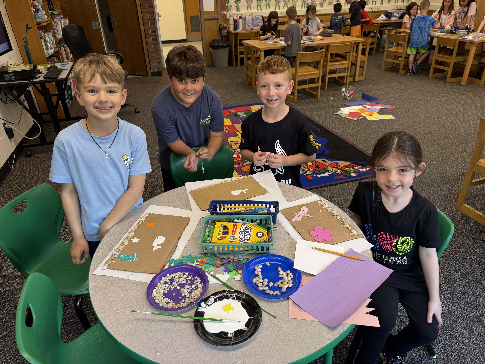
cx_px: 242
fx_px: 336
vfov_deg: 56.8
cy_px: 182
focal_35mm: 24
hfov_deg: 71.6
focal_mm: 6.76
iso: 160
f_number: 1.78
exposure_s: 1/75
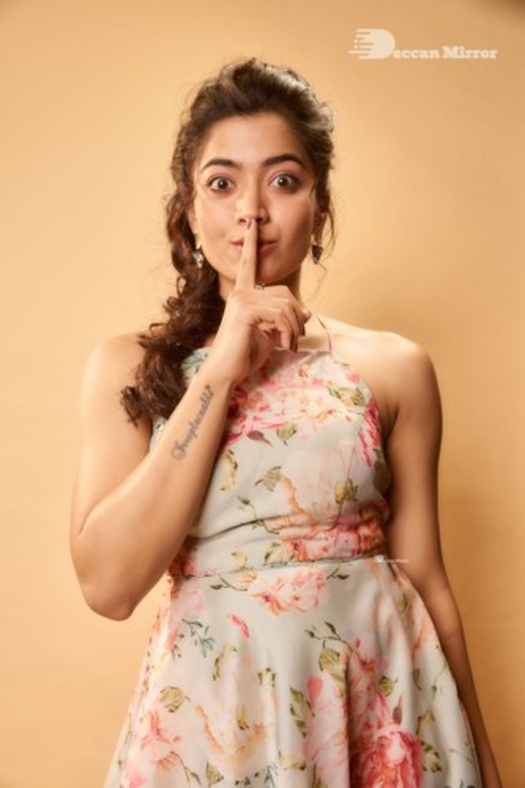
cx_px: 262
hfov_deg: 29.8
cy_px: 394
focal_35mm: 45
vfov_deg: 43.6
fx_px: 985
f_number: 6.7
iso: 1250
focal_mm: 45
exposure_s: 1/200
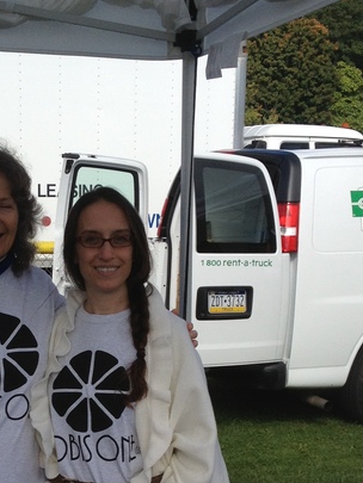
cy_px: 413
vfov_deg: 23.1
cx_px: 76
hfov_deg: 17.6
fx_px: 1160
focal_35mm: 83
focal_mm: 4.28
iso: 50
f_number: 2.4
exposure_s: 1/1783
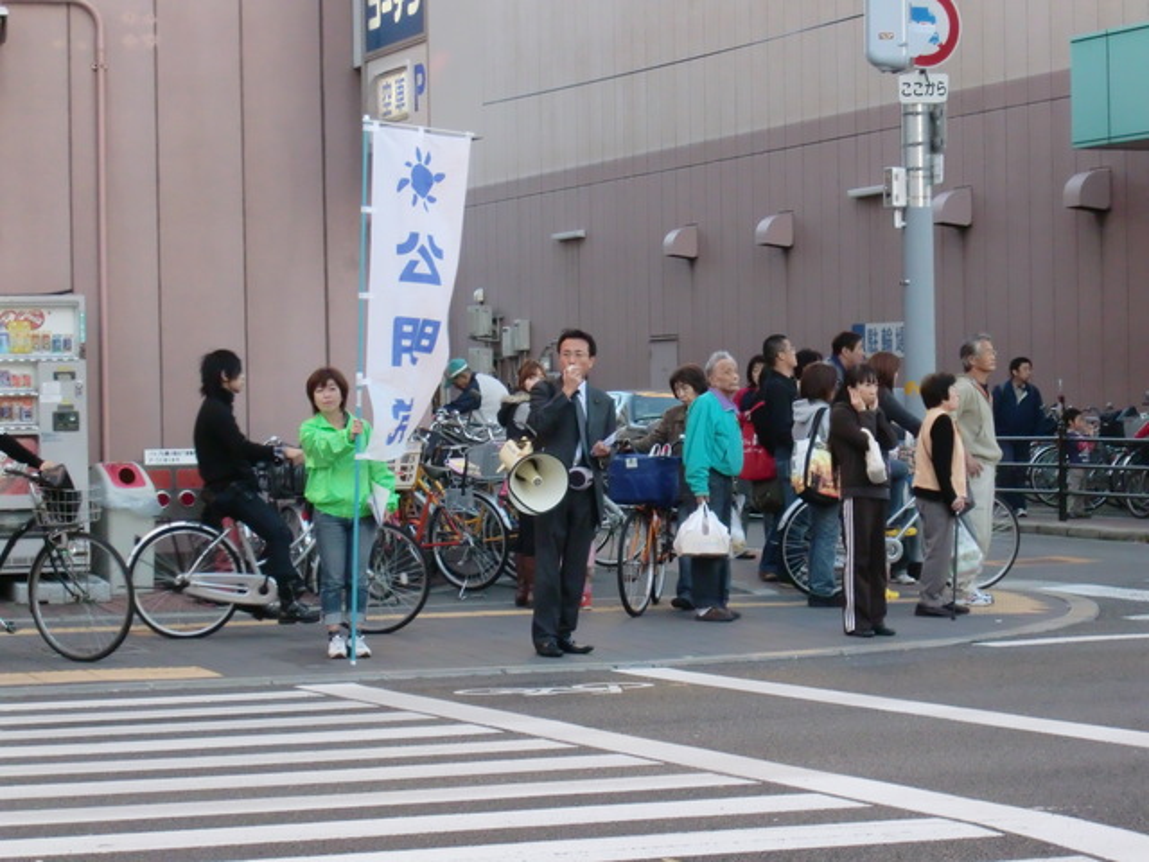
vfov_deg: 13.2
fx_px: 3718
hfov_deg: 17.6
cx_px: 574
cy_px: 431
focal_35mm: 112
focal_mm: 19.6
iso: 400
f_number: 5.8
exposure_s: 1/80
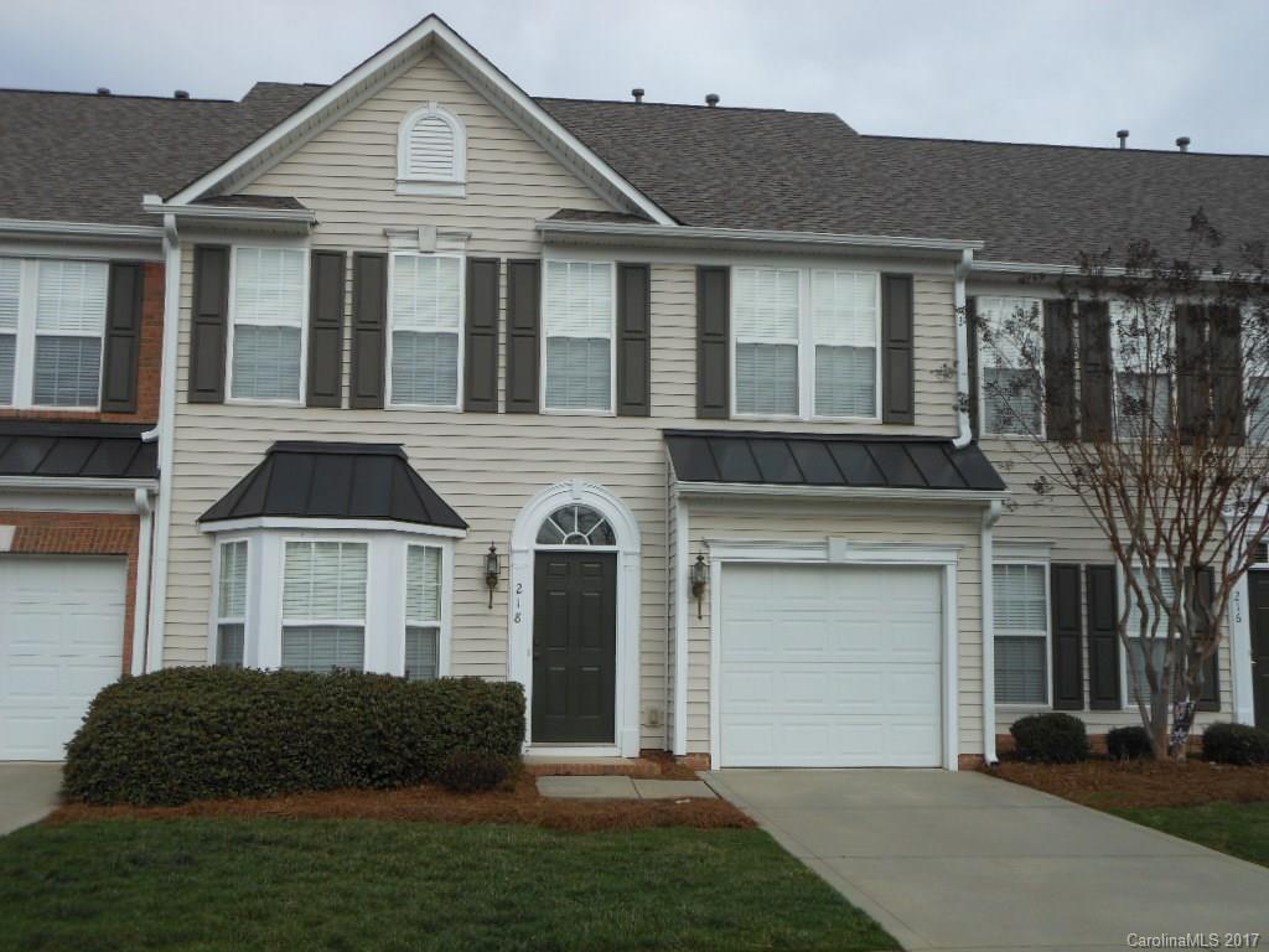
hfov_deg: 49.0
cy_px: 476
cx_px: 634
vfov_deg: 37.7
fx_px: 1393
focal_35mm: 38
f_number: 3.6
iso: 80
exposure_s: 1/1000
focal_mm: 6.8
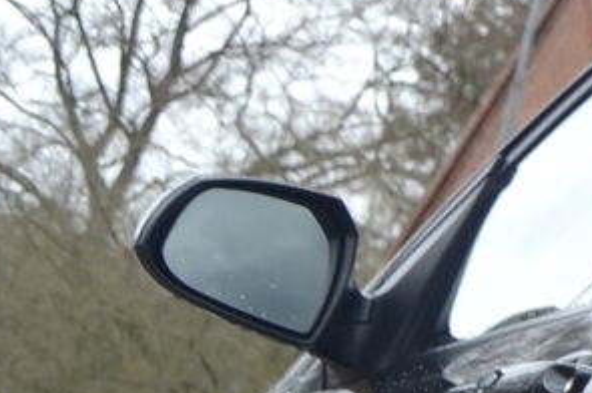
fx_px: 2891
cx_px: 1680
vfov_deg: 7.4
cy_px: 868
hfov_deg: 9.5
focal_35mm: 176
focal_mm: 18
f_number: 5.6
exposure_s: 1/125
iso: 100
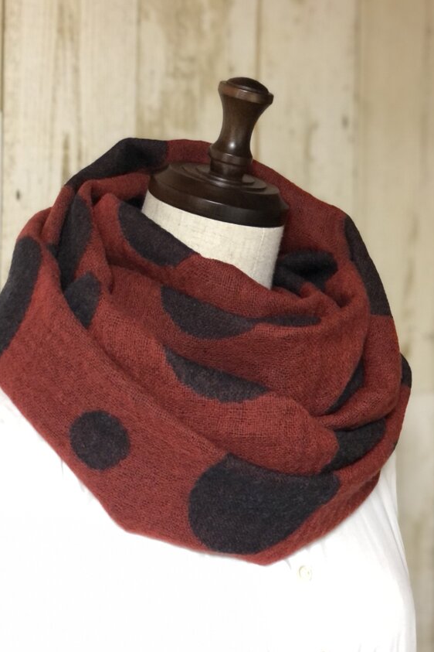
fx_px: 1085
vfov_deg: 33.4
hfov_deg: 22.6
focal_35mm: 60
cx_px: 235
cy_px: 328
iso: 500
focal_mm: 6.6
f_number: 2.8
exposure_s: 1/30
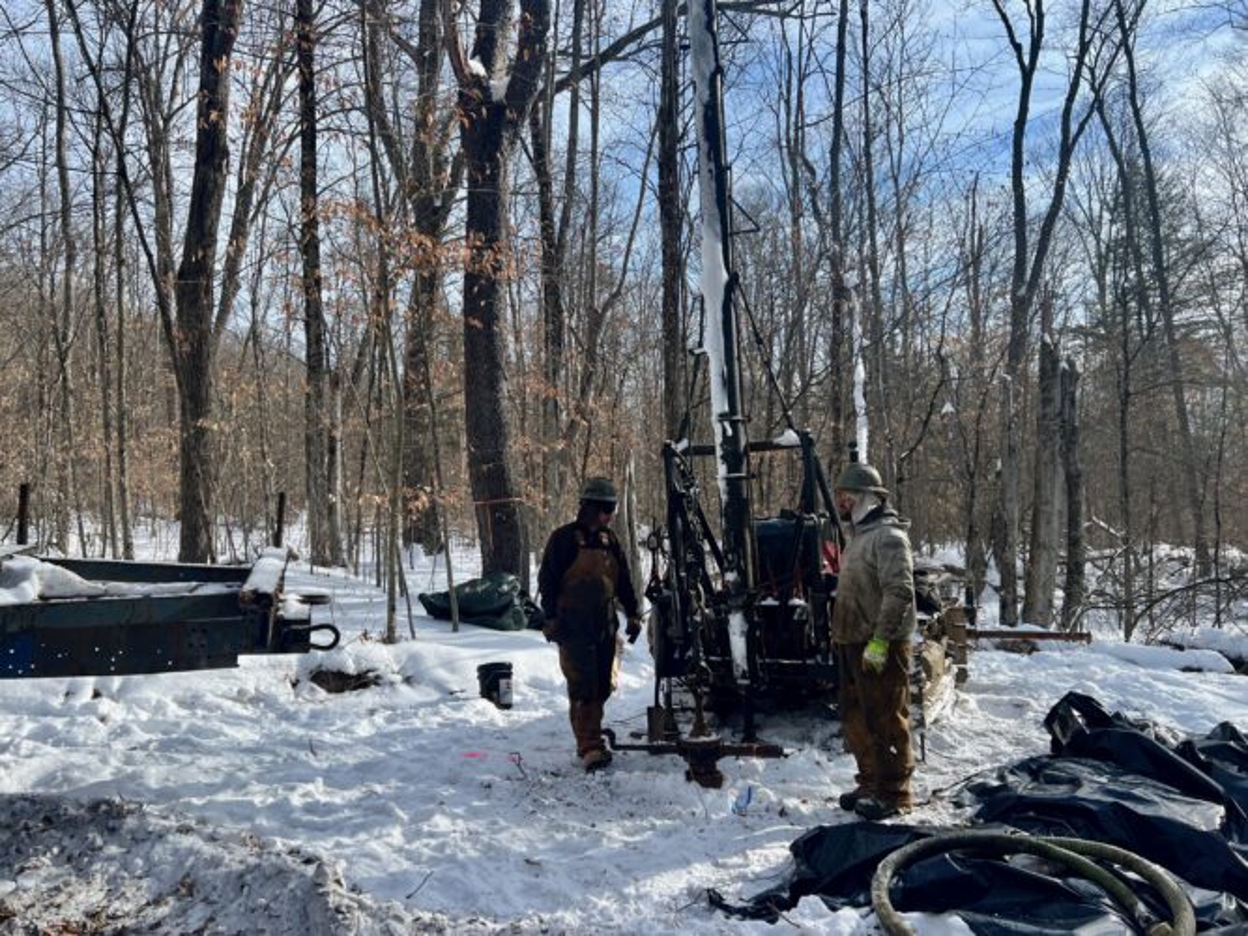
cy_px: 468
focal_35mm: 26
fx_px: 937
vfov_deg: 53.0
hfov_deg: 67.3
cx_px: 624
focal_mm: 5.7
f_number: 1.5
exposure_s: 1/2299
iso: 50
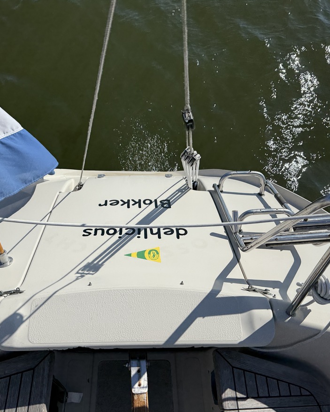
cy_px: 204
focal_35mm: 32
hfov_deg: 45.7
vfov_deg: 55.6
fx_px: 390
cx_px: 146
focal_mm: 6.76
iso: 80
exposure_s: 1/11905
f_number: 1.78
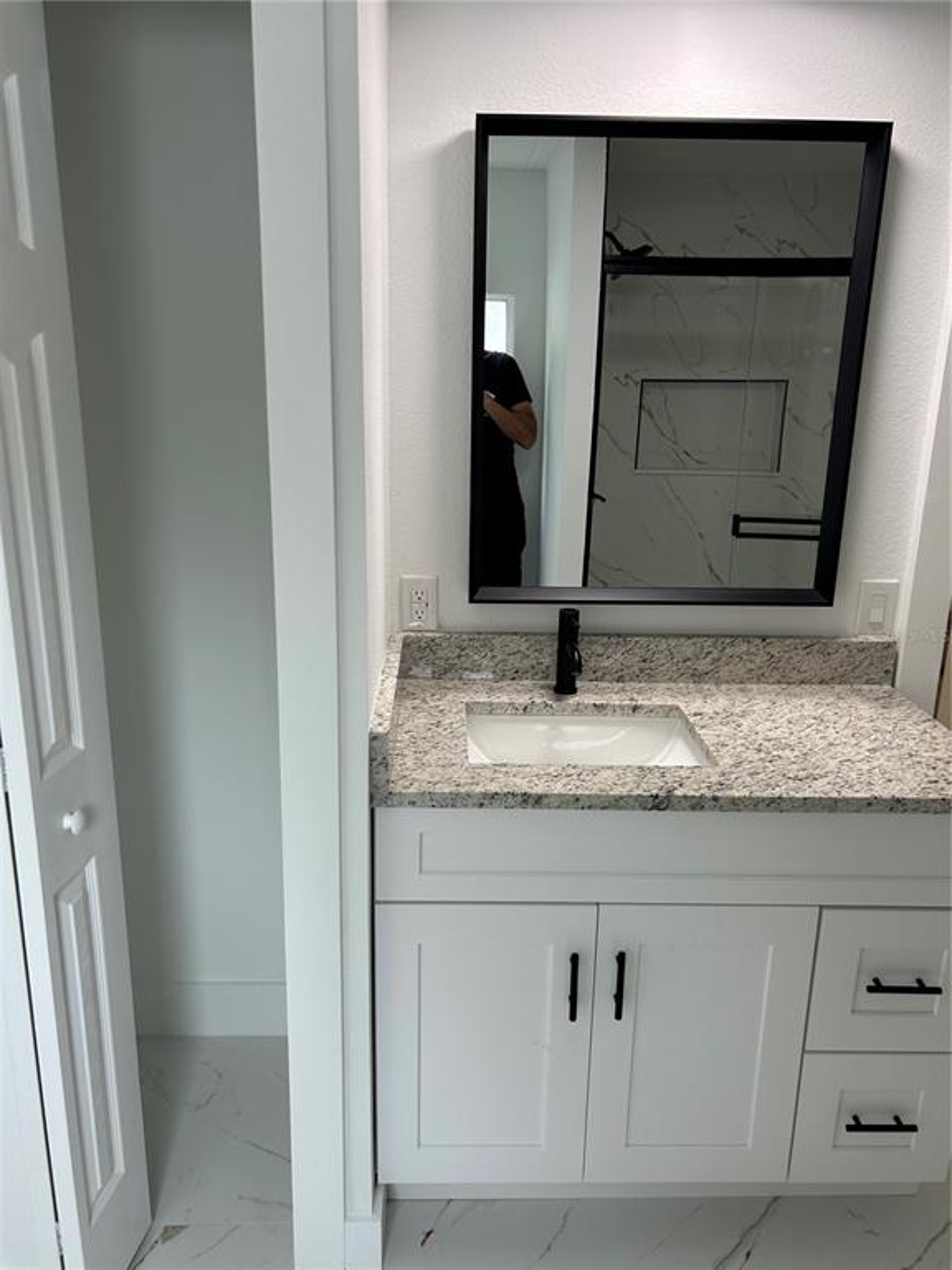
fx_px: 953
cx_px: 476
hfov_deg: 53.1
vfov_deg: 67.3
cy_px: 635
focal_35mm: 26
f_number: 1.5
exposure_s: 1/120
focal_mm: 5.7
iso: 64
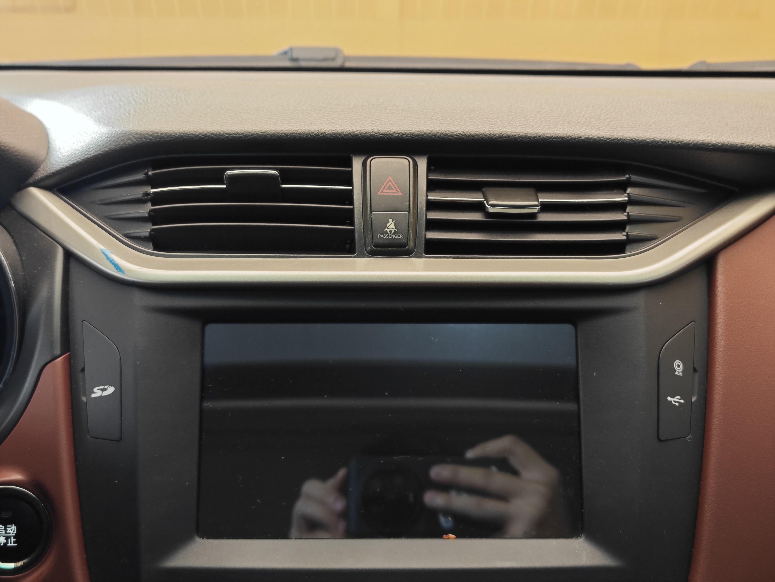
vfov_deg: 31.5
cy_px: 291
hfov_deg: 41.2
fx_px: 1030
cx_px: 388
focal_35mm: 46
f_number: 1.9
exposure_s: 1/49.7
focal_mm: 8.7
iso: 200
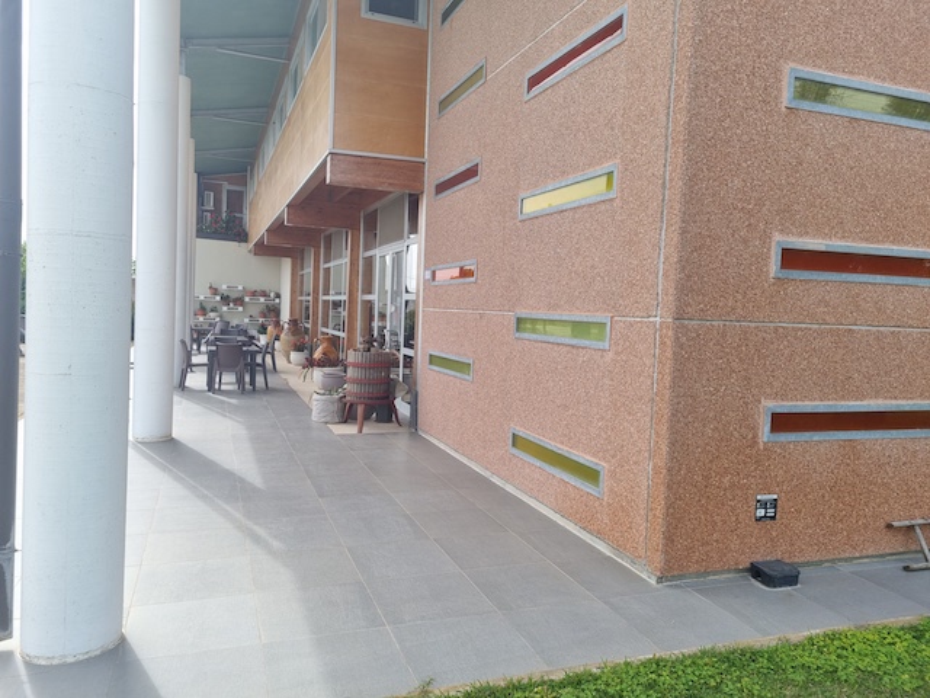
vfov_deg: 53.1
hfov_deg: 67.3
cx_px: 465
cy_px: 349
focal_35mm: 26
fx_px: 699
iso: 50
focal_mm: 5.4
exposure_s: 1/1232
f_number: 1.8
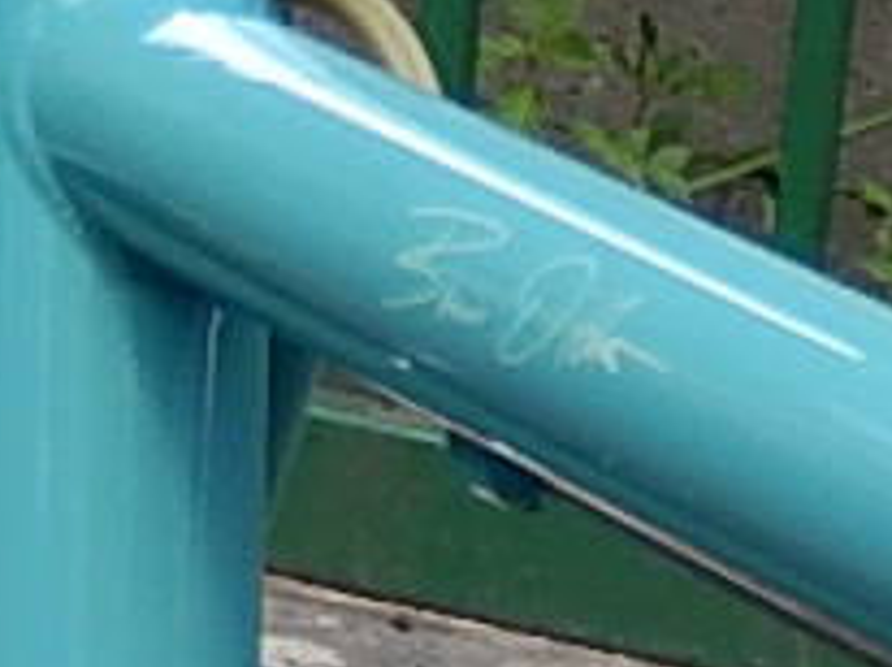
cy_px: 2521
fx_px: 6409
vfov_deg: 5.3
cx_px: 2390
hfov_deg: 7.3
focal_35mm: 249
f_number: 3.8
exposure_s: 1/200
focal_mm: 5.7
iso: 125
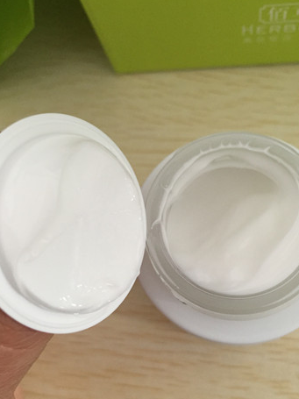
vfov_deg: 53.8
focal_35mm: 34
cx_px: 165
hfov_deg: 41.7
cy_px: 225
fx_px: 392
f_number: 2.2
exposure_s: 1/33
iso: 200
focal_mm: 4.15
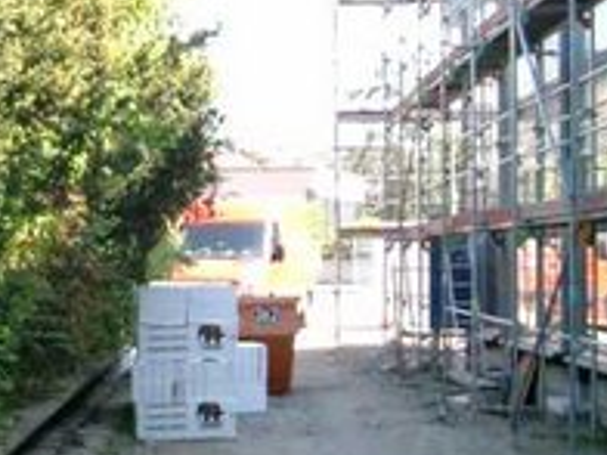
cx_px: -28
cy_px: 300
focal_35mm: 113
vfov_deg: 13.1
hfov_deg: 17.0
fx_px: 1981
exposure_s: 1/320
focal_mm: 7.6
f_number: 2.6
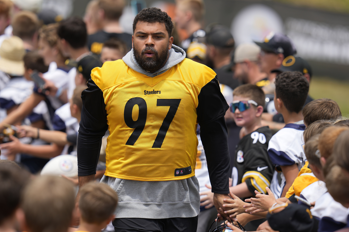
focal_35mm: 434
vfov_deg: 3.2
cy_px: 120
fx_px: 4207
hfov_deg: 4.8
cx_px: 160
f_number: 3.5
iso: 100
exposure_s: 1/1000
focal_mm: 400
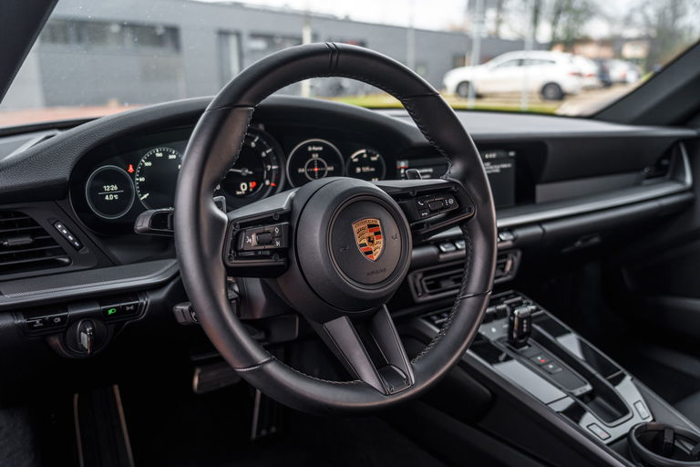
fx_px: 603
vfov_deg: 42.3
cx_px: 350
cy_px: 234
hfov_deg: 60.3
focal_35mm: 31
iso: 400
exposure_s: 1/60
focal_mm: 31
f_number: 4
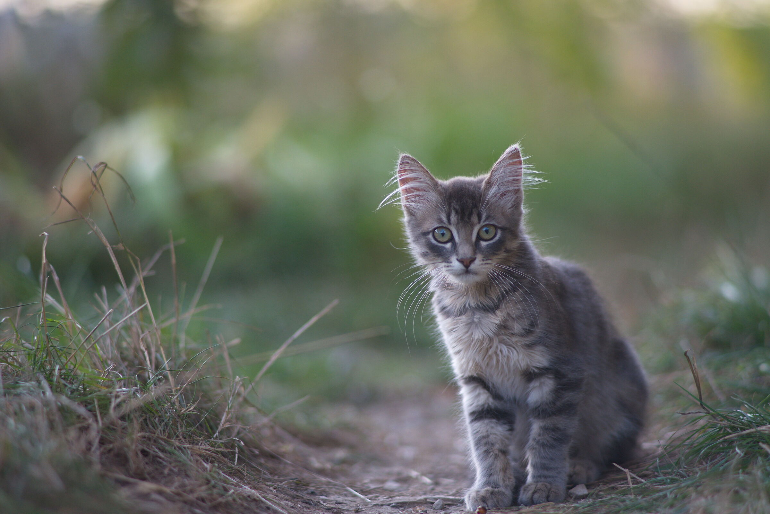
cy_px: 257
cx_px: 385
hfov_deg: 39.6
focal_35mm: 50
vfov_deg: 27.0
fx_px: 1070
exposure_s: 1/1600
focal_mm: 50
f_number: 2
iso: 1000
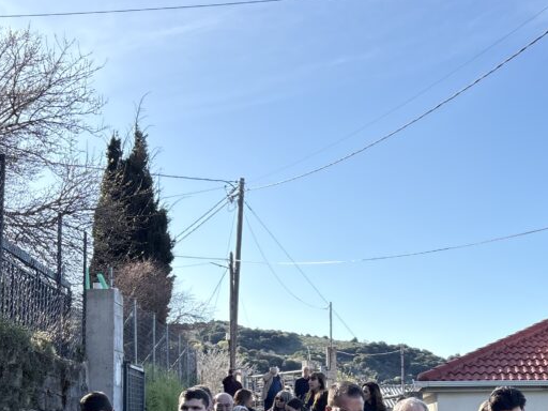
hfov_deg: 34.8
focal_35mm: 52
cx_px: 491
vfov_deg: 26.8
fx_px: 823
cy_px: 387
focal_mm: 5.96
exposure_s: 1/1667
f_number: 1.6
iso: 50
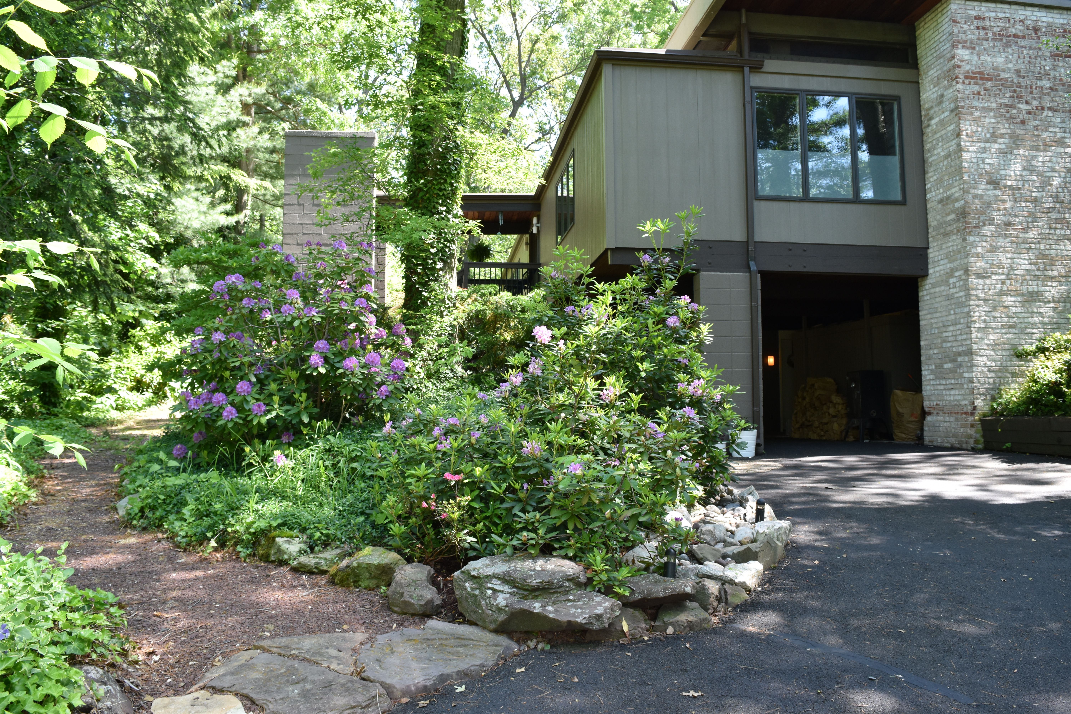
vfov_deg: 47.9
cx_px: 536
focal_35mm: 27
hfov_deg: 67.4
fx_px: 803
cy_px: 357
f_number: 6.3
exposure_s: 1/160
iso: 400
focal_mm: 18
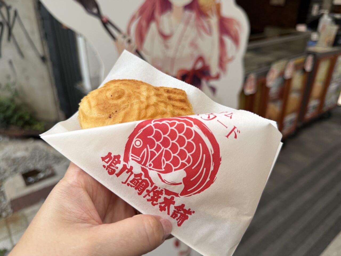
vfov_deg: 56.8
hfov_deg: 71.6
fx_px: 236
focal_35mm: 24
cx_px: 170
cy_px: 128
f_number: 1.78
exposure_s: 1/1522
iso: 80
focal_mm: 6.76
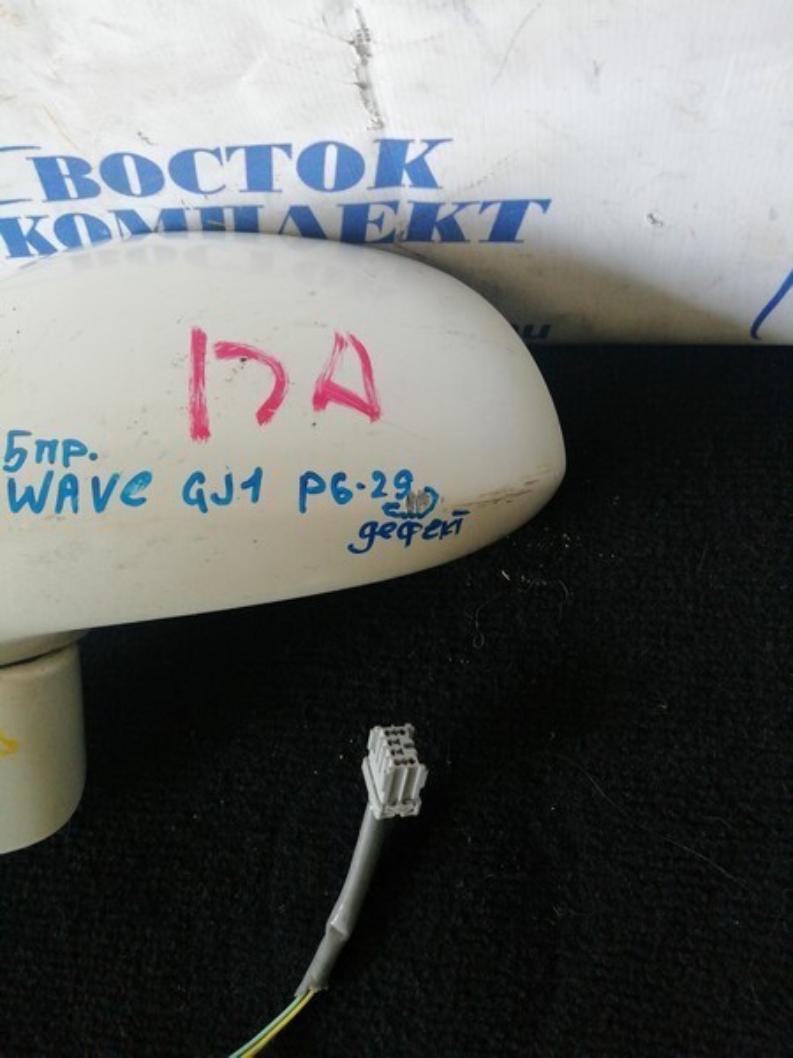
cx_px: 396
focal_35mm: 26
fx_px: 794
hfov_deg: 53.1
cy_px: 529
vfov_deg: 67.3
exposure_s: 1/30
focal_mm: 3.21
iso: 185
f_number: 2.2
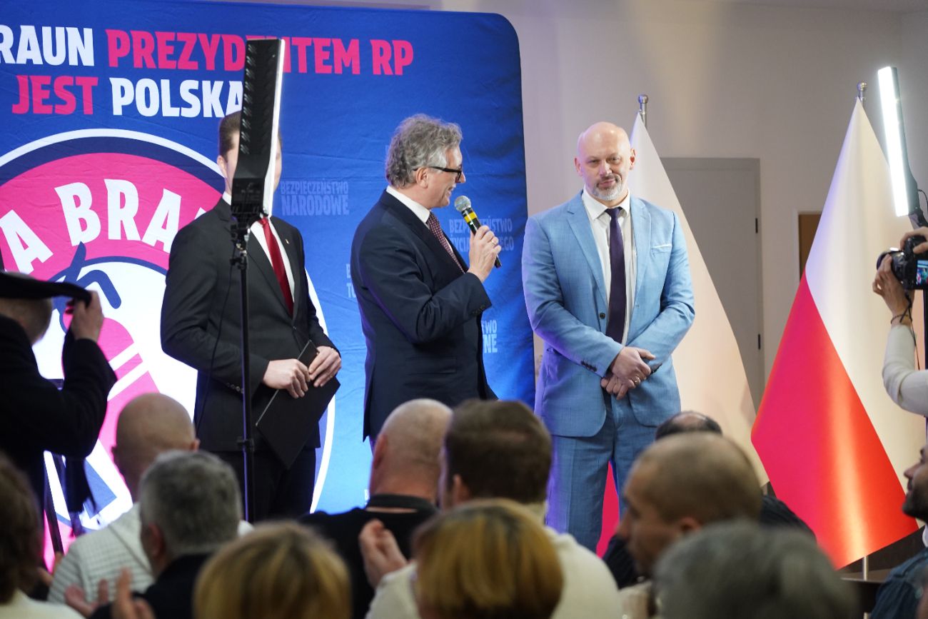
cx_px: 464
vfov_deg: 13.0
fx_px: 2707
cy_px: 310
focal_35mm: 105
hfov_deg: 19.5
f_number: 4.5
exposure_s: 1/125
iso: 2500
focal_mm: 105
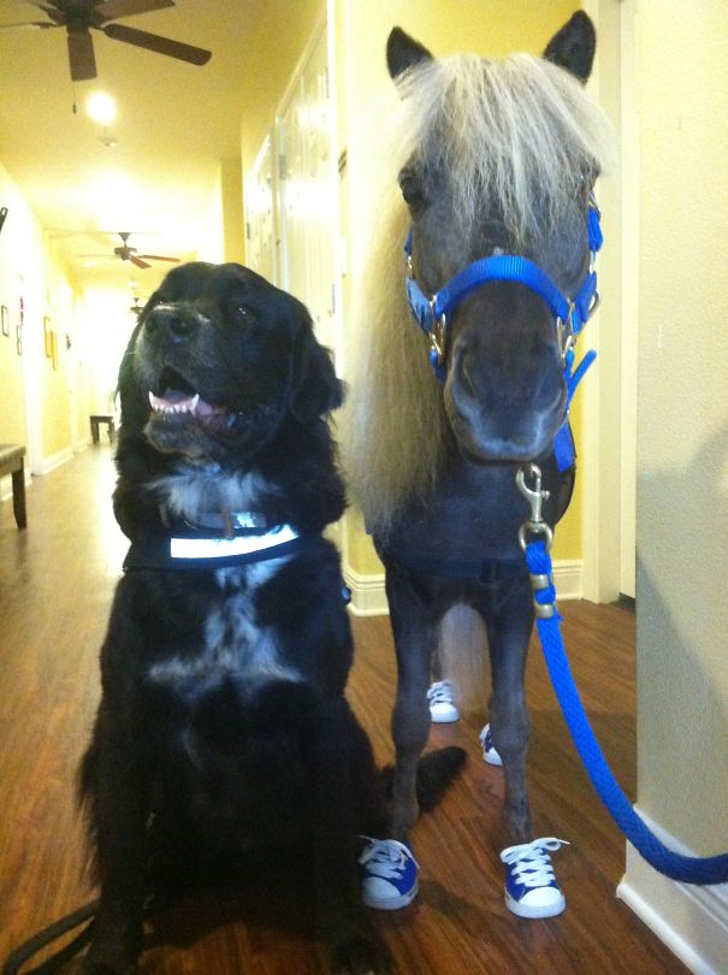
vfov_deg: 52.7
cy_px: 488
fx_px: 984
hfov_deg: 40.6
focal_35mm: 35
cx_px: 364
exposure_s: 1/15
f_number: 2.8
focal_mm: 3.85
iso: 800
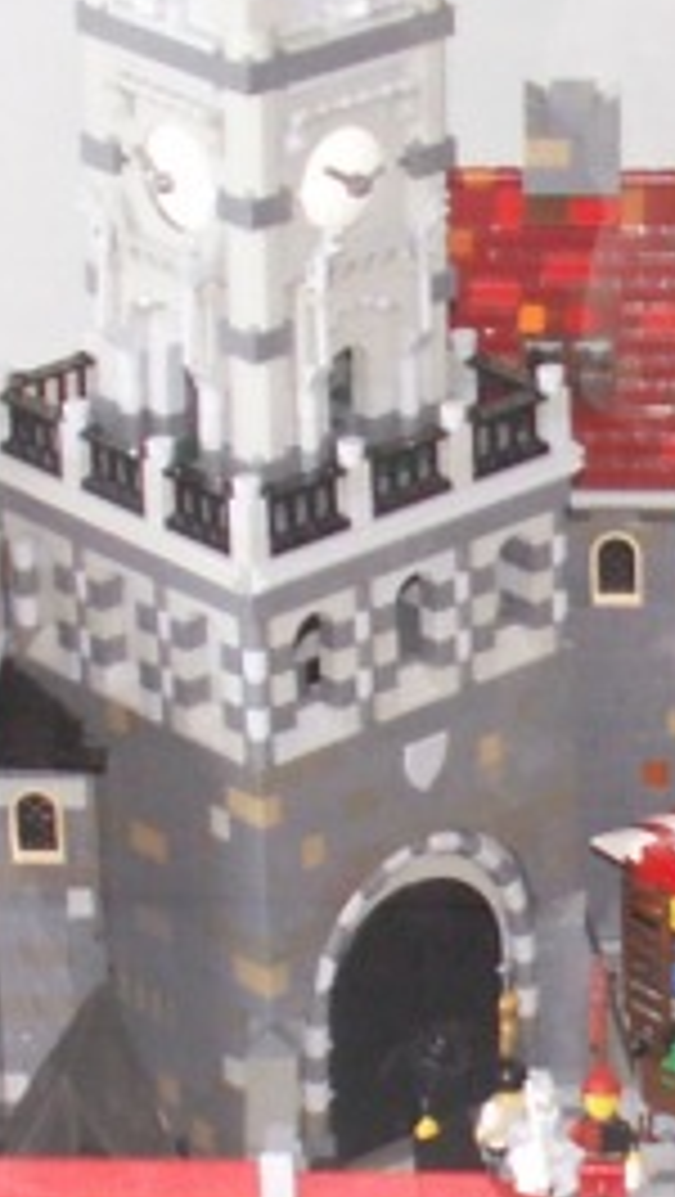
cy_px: 945
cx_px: 986
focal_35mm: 172
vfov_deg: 12.5
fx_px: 5463
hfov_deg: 7.0
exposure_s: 1/60
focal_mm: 5.86
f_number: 2.8
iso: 80
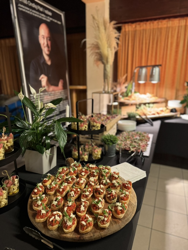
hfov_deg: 56.8
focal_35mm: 24
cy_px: 125
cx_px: 94
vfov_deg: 71.6
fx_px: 174
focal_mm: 6.76
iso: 500
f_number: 1.78
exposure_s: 1/50
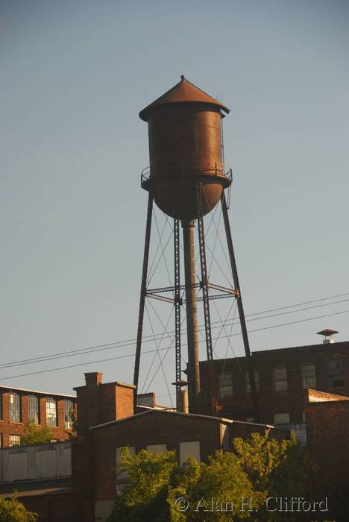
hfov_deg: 10.2
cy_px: 261
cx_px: 174
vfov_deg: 15.2
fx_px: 1959
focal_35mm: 135
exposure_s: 1/400
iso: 320
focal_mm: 90
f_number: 5.3
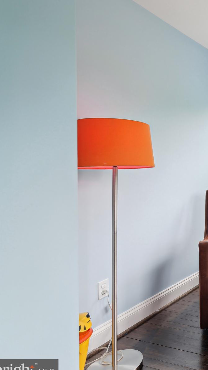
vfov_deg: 65.9
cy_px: 168
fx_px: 284
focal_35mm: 29
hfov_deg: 27.8
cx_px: 309
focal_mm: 16
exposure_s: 1/10
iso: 200
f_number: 8
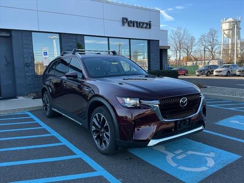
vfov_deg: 48.2
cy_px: 92
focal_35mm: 29
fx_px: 204
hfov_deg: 61.7
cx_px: 122
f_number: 1.8
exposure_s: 1/383
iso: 25
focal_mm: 3
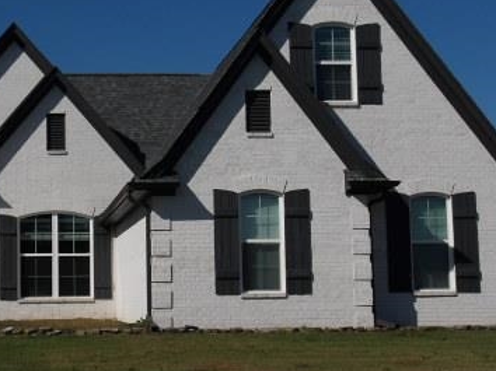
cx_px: 118
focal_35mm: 76
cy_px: 185
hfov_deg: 25.3
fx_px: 1088
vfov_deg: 19.4
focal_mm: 7.6
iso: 100
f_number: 13.1
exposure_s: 1/243
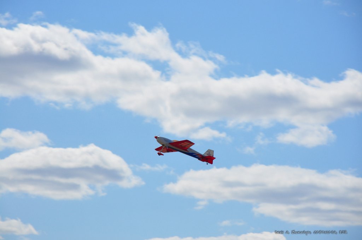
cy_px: 120
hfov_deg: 11.0
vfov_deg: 7.3
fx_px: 1883
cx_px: 181
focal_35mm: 188
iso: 200
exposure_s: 1/400
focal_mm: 125
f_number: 8
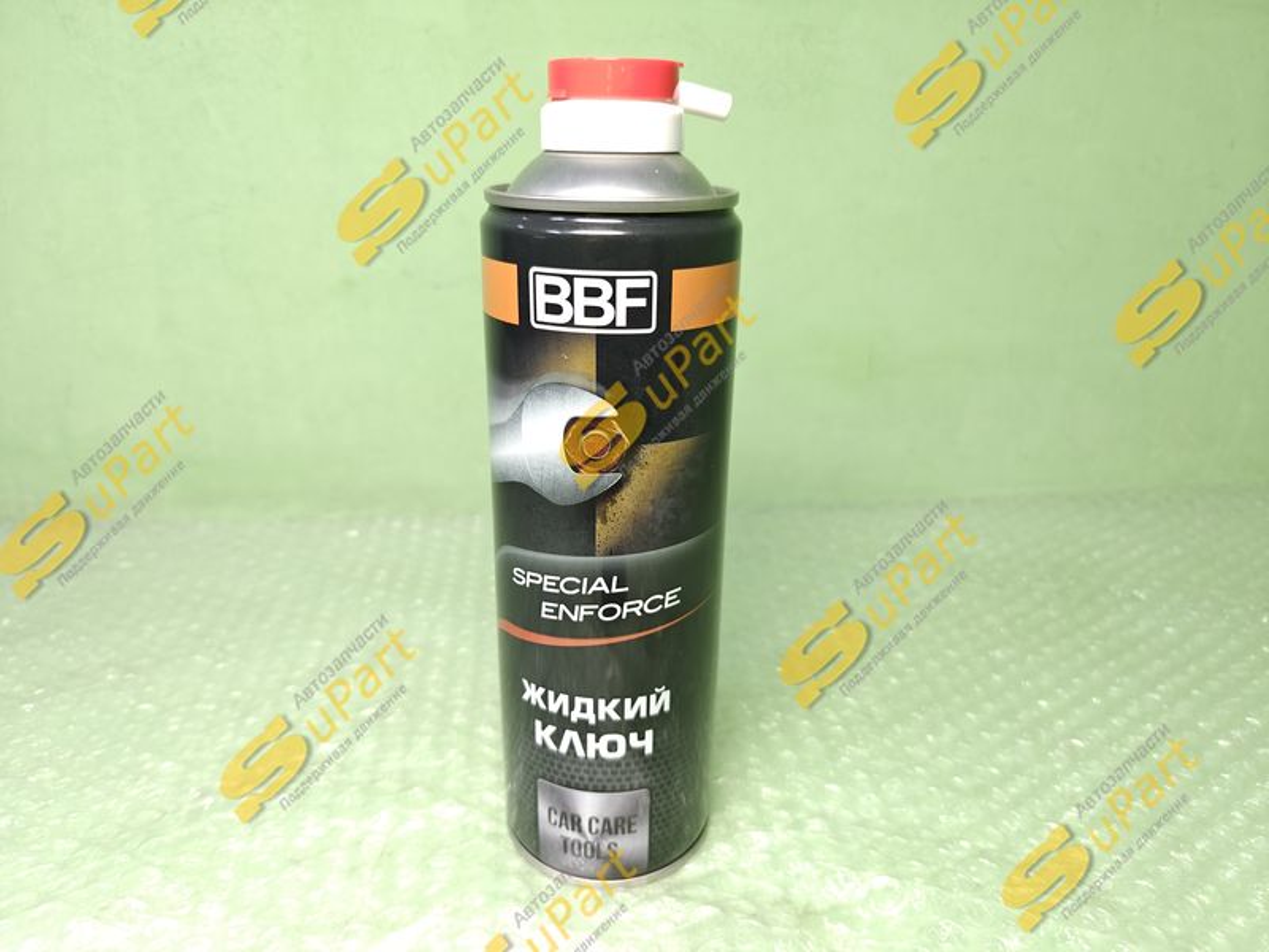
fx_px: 843
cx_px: 634
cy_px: 476
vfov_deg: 58.9
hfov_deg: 73.9
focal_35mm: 23
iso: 640
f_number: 1.6
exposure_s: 1/100
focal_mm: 6.06
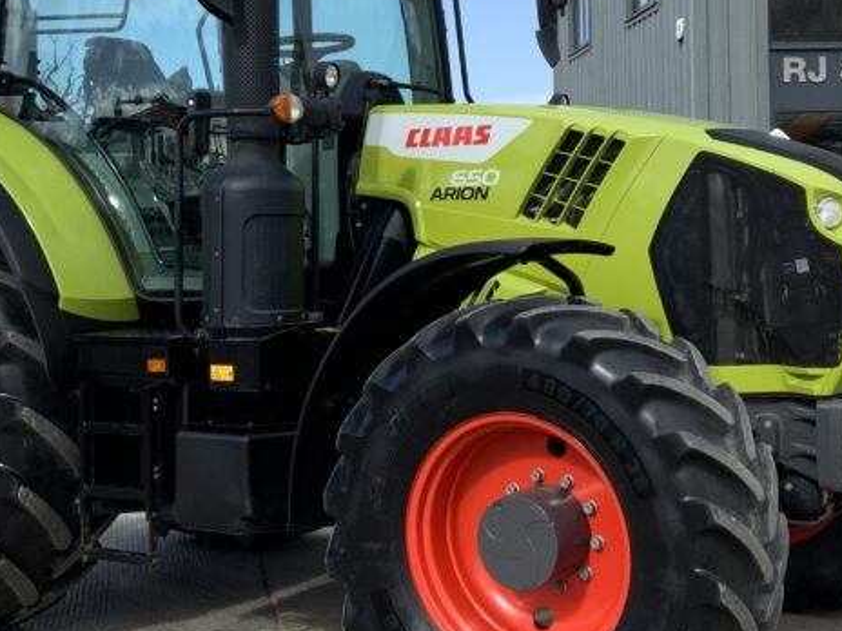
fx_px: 1557
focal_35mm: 64
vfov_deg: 22.8
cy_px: 203
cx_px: 515
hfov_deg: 30.2
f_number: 1.8
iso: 16
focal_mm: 3
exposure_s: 1/1221
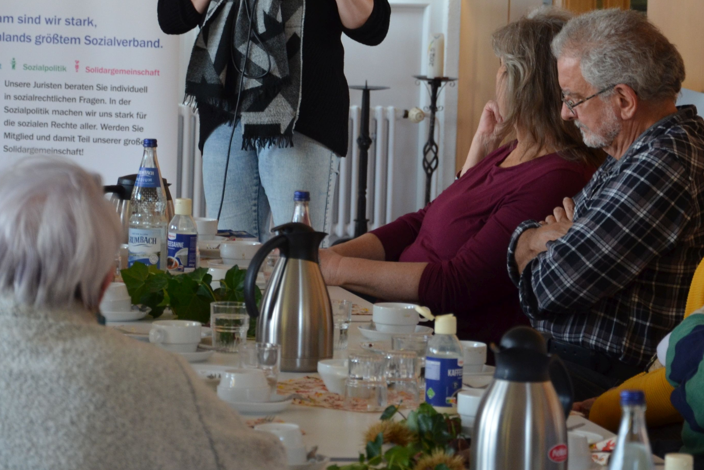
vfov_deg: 6.0
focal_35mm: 228
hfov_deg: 9.0
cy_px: 77
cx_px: 286
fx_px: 4456
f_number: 5.6
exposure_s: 1/60
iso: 640
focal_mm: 85
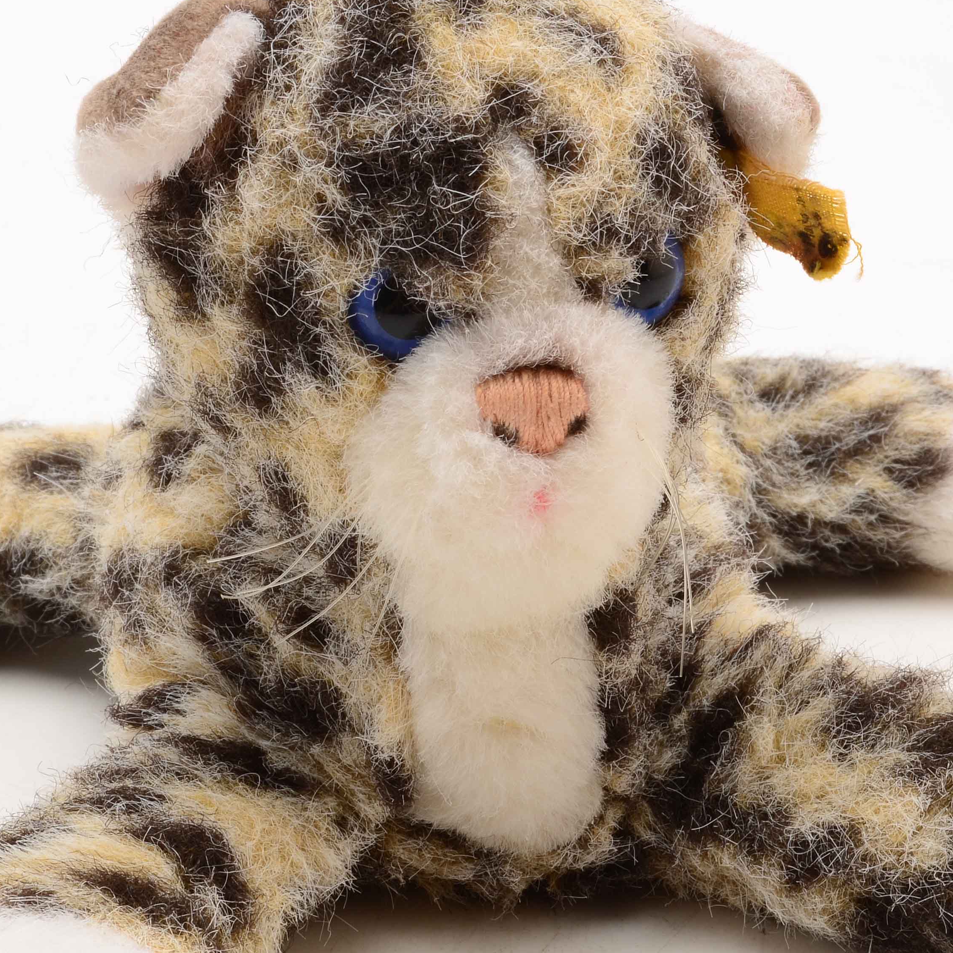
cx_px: 493
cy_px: 584
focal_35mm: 117
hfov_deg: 14.9
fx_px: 3644
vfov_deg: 14.9
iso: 100
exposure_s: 1/160
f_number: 22
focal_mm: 42
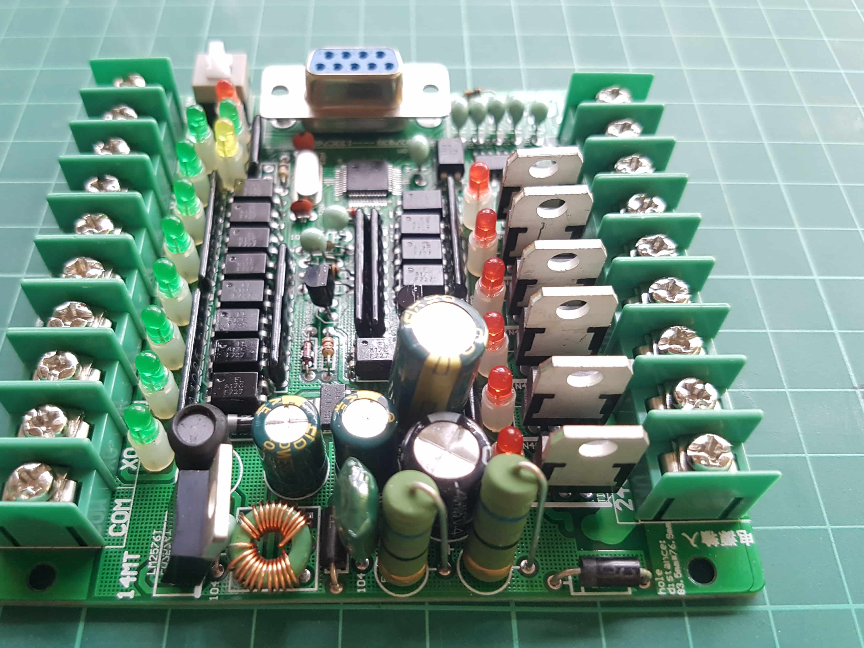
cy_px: 327
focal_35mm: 30
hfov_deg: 59.8
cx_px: 387
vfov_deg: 46.8
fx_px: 749
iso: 160
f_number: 1.7
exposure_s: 1/60
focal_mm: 4.2
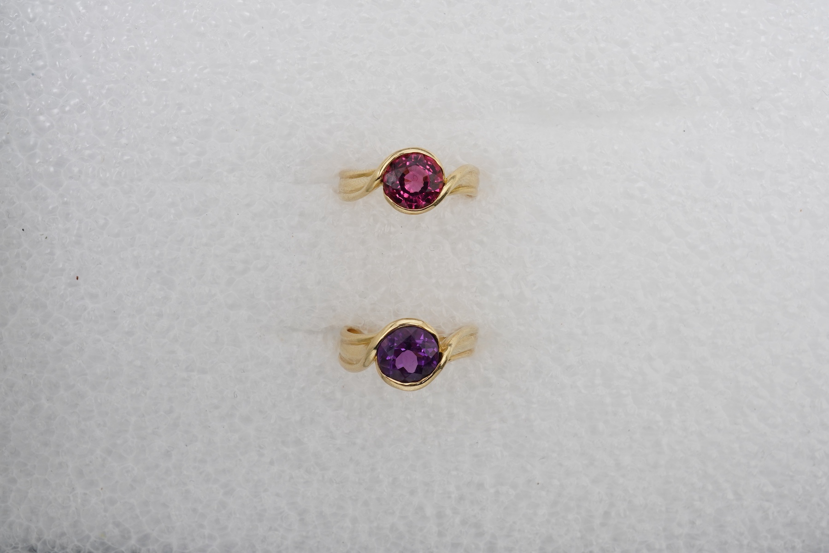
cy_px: 276
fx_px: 1036
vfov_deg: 29.9
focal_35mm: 45
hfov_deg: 43.6
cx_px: 414
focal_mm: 30
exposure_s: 1/125
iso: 500
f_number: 18
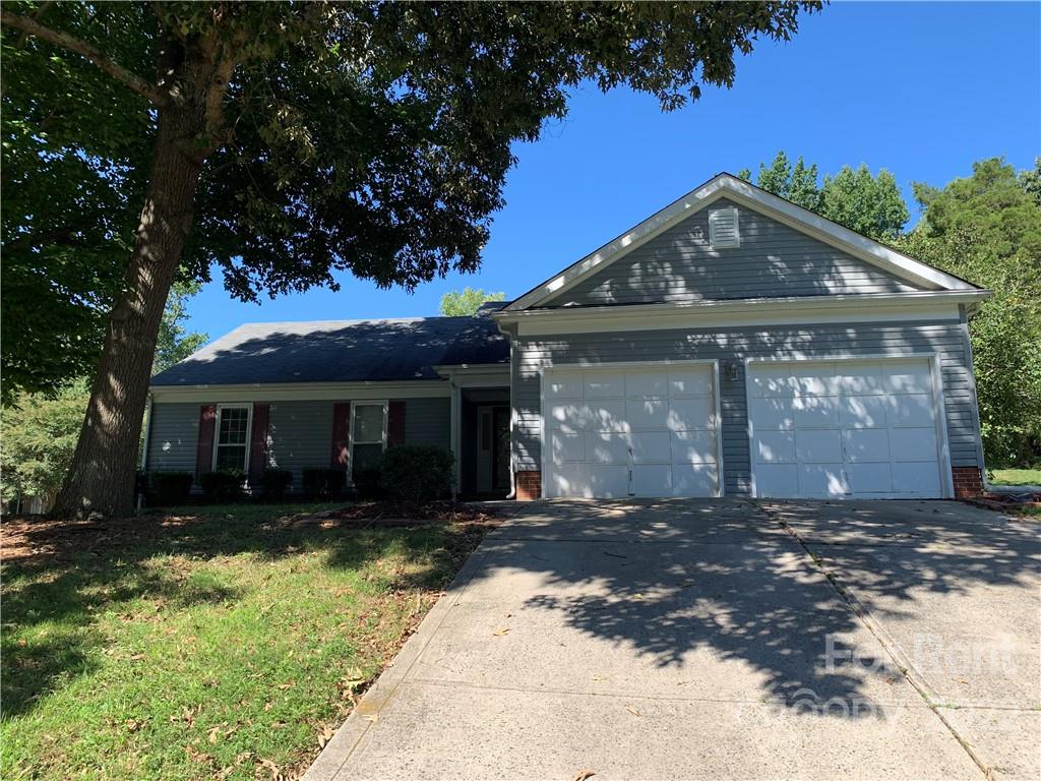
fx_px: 782
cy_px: 390
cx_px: 520
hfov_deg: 67.3
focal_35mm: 26
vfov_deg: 53.1
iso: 25
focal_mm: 4.25
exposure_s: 1/783
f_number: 1.8
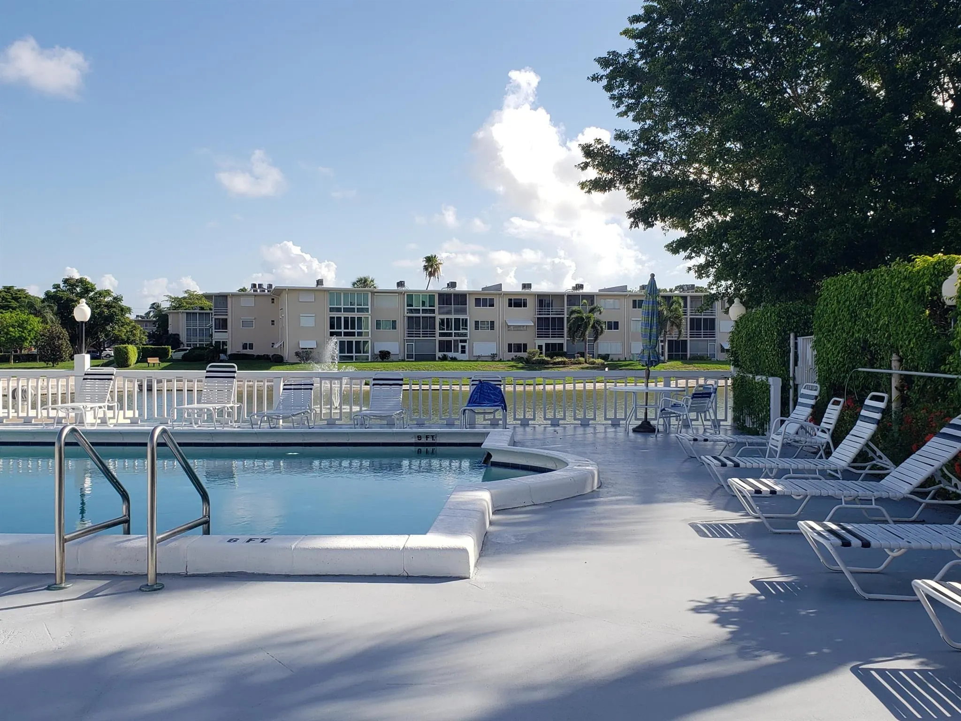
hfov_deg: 67.3
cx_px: 480
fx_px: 722
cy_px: 360
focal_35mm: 26
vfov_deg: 53.1
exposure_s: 1/1457
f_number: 2.4
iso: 50
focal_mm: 4.3
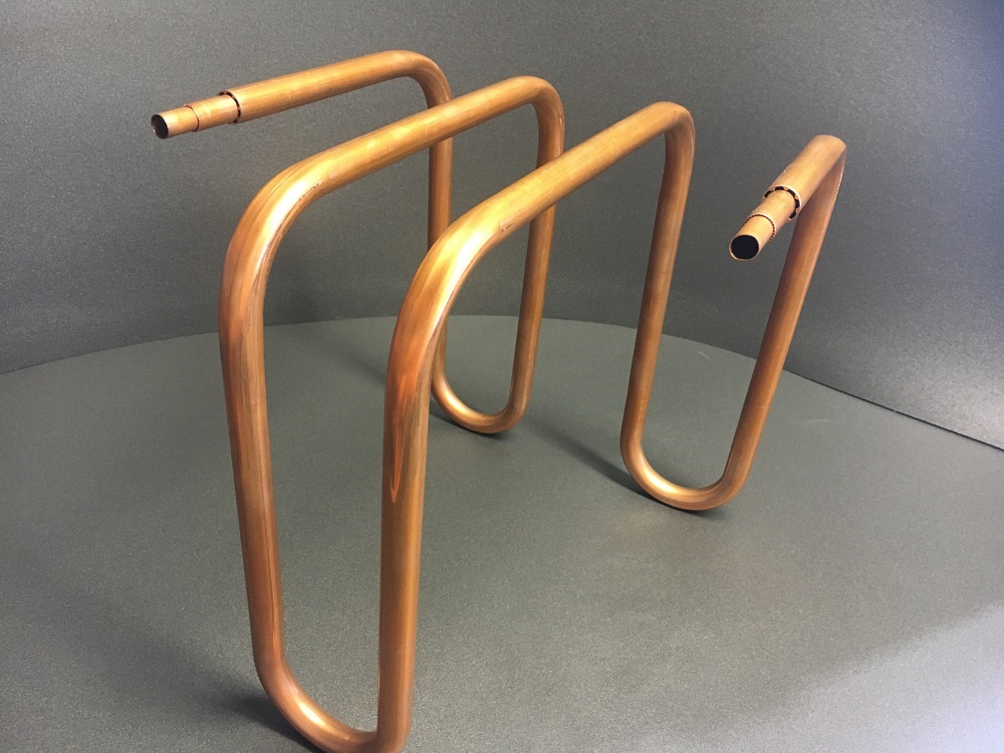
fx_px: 841
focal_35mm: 29
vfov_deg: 48.2
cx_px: 502
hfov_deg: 61.7
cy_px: 376
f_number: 2.2
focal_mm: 4.15
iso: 200
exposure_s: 1/17
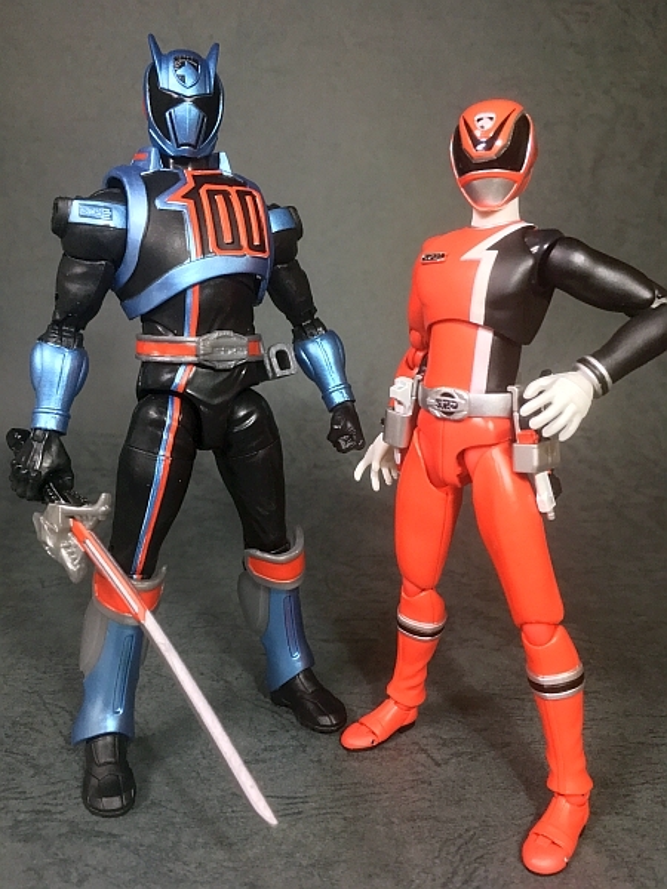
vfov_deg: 61.7
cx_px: 334
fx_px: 745
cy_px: 444
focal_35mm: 29
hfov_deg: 48.2
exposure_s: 1/24
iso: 200
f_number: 2.2
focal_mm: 4.15
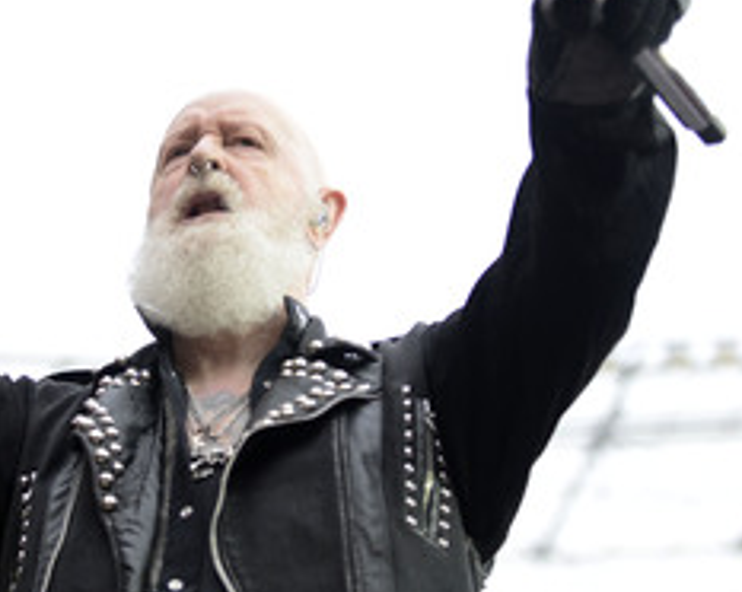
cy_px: 353
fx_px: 3269
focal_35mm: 149
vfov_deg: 10.3
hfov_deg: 12.9
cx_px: 170
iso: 400
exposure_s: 1/800
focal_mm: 82
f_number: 2.8
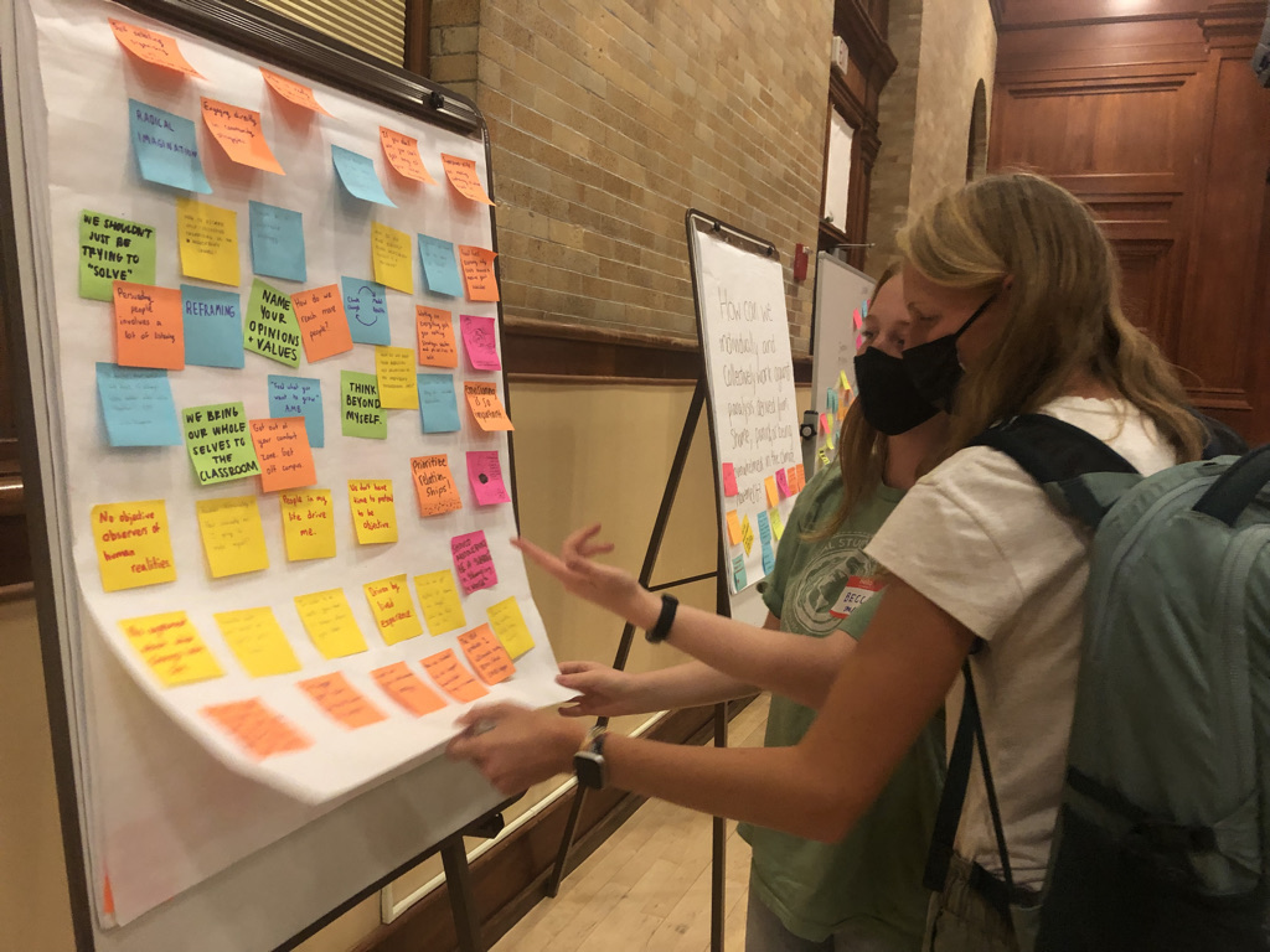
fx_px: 1027
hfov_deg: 63.4
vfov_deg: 49.7
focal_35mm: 28
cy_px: 476
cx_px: 635
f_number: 1.8
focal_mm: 3.99
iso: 100
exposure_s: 1/12
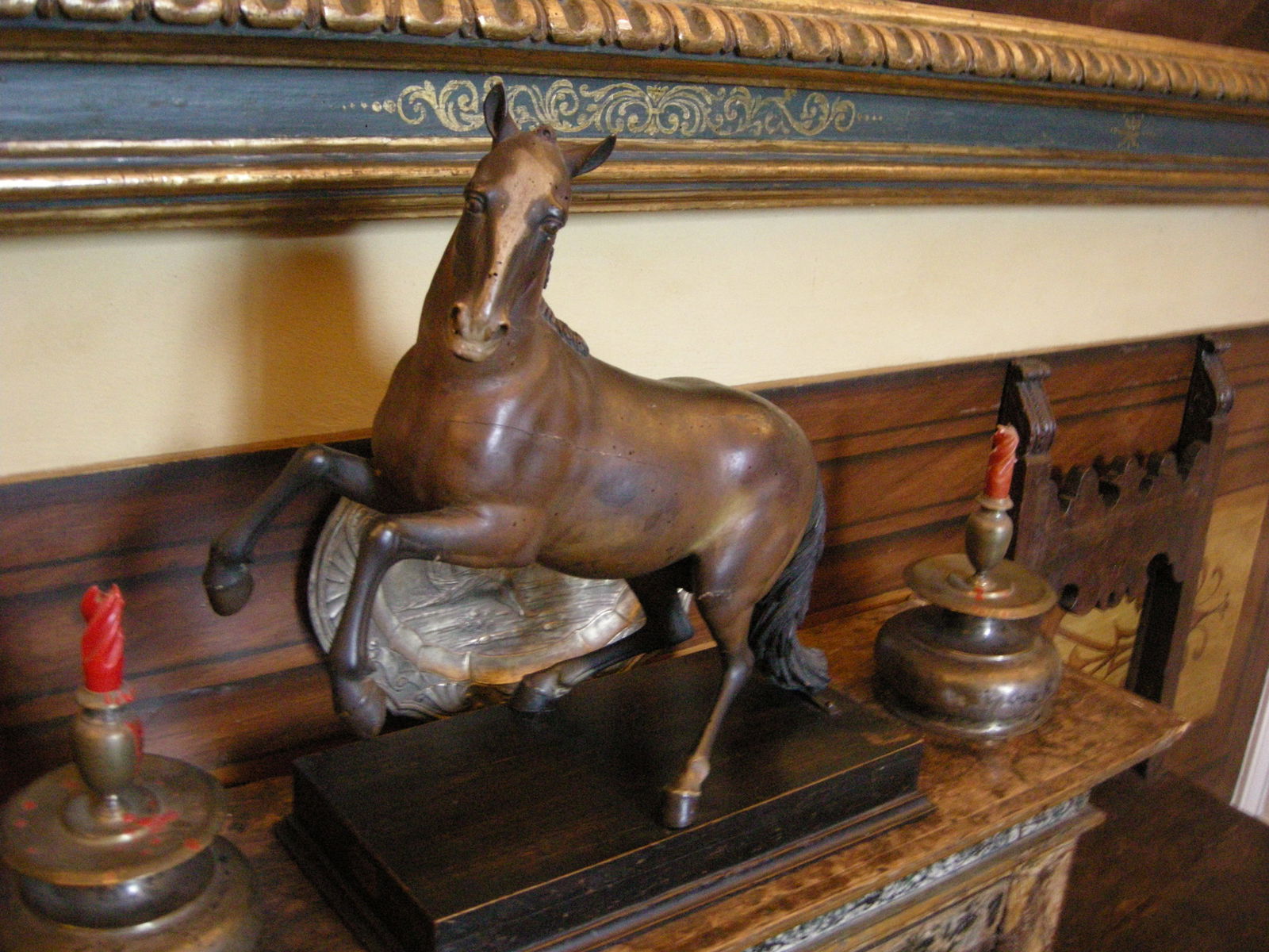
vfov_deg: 39.7
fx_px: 1320
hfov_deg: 51.4
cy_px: 476
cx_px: 634
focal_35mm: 36
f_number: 2.7
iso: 766
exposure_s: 1/8
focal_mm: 7.5
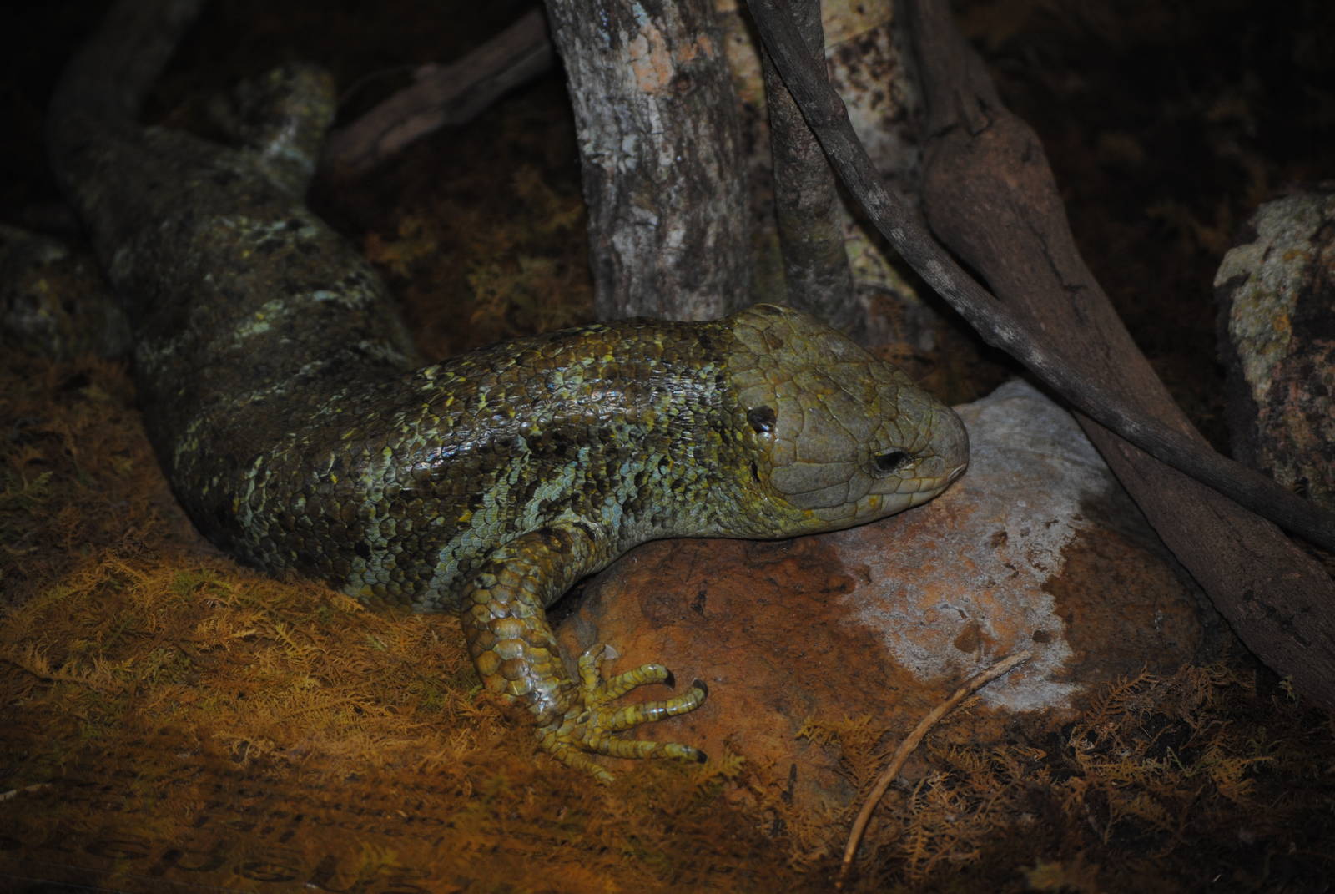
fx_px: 4567
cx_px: 668
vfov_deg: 11.2
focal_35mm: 123
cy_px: 447
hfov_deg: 16.6
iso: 200
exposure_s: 1/60
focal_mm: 82
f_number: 4.2
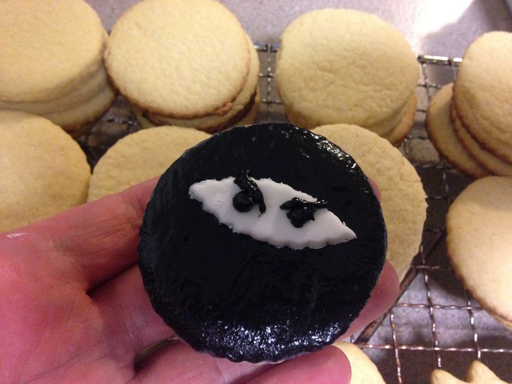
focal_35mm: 33
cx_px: 256
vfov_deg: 42.9
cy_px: 192
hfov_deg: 55.4
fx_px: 488
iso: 640
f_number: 2.4
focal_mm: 4.12
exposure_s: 1/15
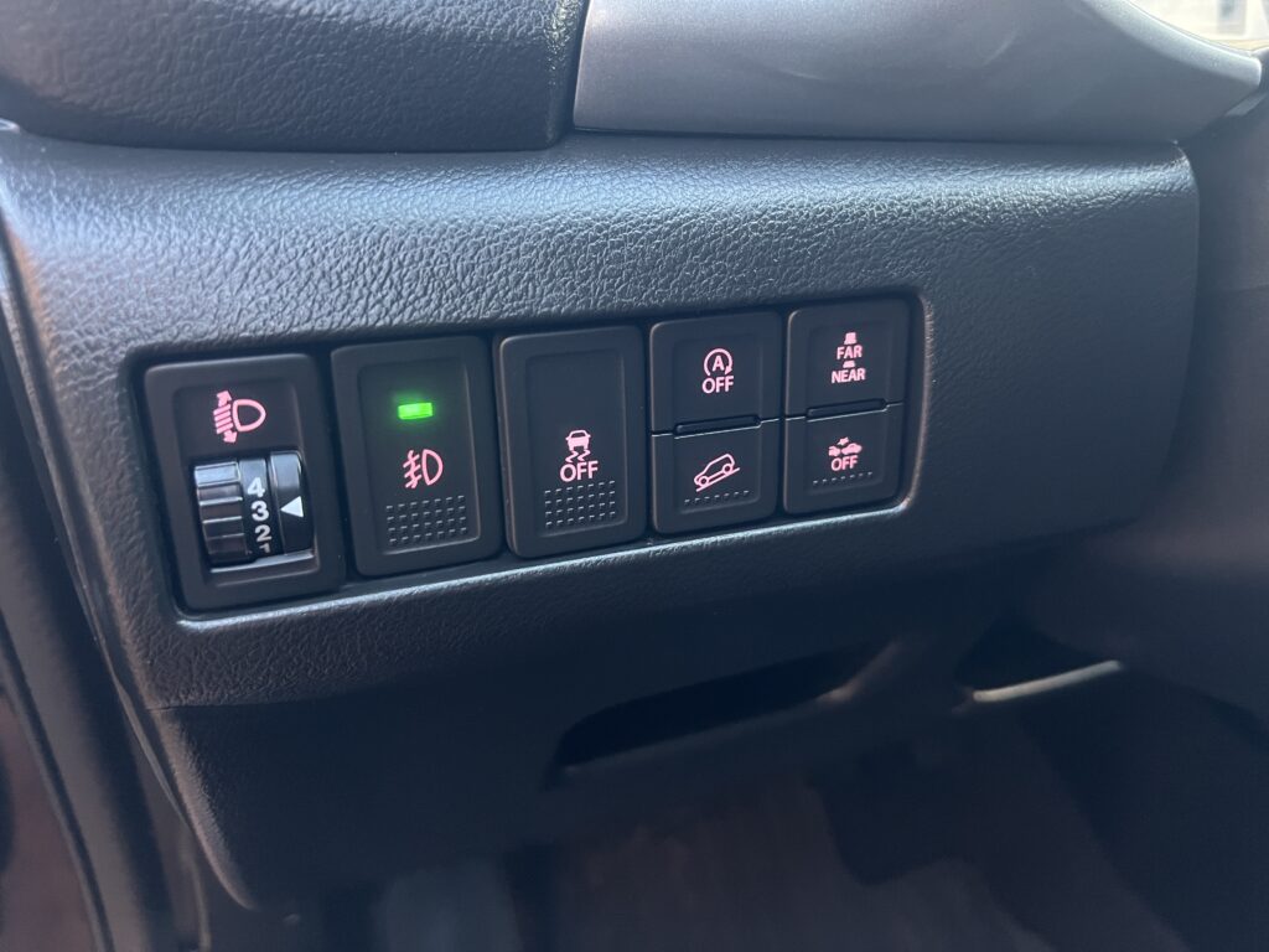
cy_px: 476
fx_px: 953
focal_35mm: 26
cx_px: 634
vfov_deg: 53.1
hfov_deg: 67.3
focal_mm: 5.7
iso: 500
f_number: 1.5
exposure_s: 1/33
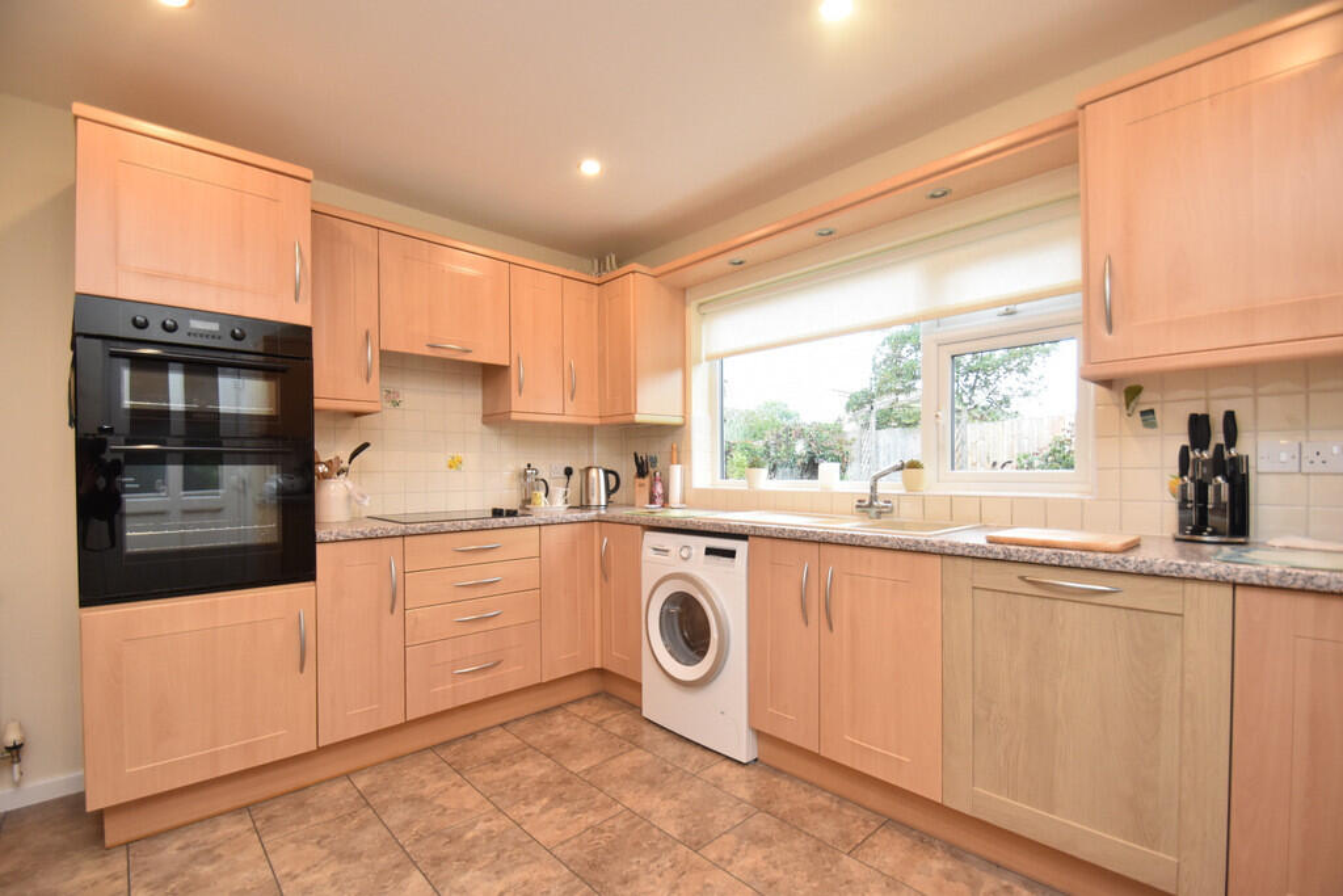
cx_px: 672
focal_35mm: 15
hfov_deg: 100.4
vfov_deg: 77.3
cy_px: 448
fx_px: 560
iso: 1000
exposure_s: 1/125
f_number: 4
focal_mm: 10
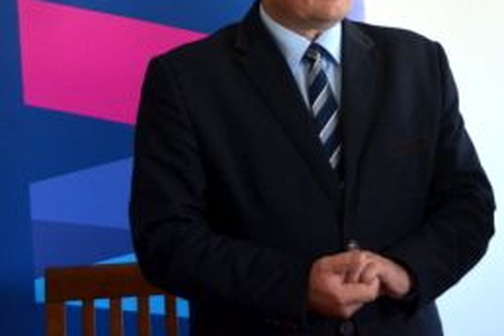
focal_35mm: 122
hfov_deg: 16.7
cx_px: 367
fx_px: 1710
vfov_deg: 11.1
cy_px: 14
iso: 1600
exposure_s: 1/125
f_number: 4.2
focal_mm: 35
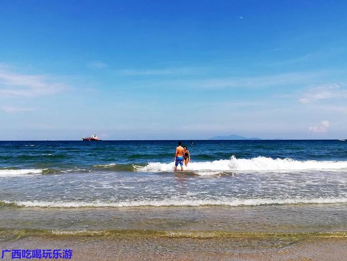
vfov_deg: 38.7
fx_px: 371
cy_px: 130
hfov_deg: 50.1
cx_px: 174
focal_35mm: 37
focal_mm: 3.83
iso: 50
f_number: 2.2
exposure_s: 1/1328
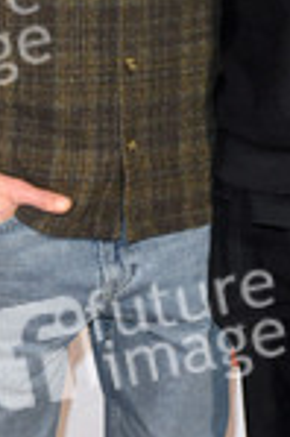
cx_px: 220
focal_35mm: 156
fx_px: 1889
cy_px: -100
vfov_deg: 12.8
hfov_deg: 8.8
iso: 2500
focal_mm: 58
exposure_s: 1/200
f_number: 6.3
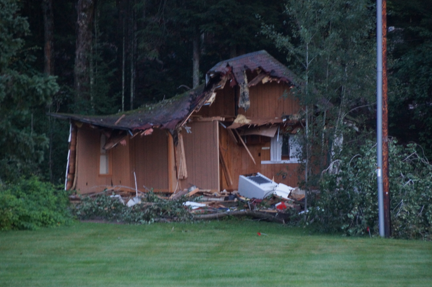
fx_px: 2890
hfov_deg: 8.5
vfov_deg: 5.7
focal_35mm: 241
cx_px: 216
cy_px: 144
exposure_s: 1/15
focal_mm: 160
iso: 1600
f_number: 6.3
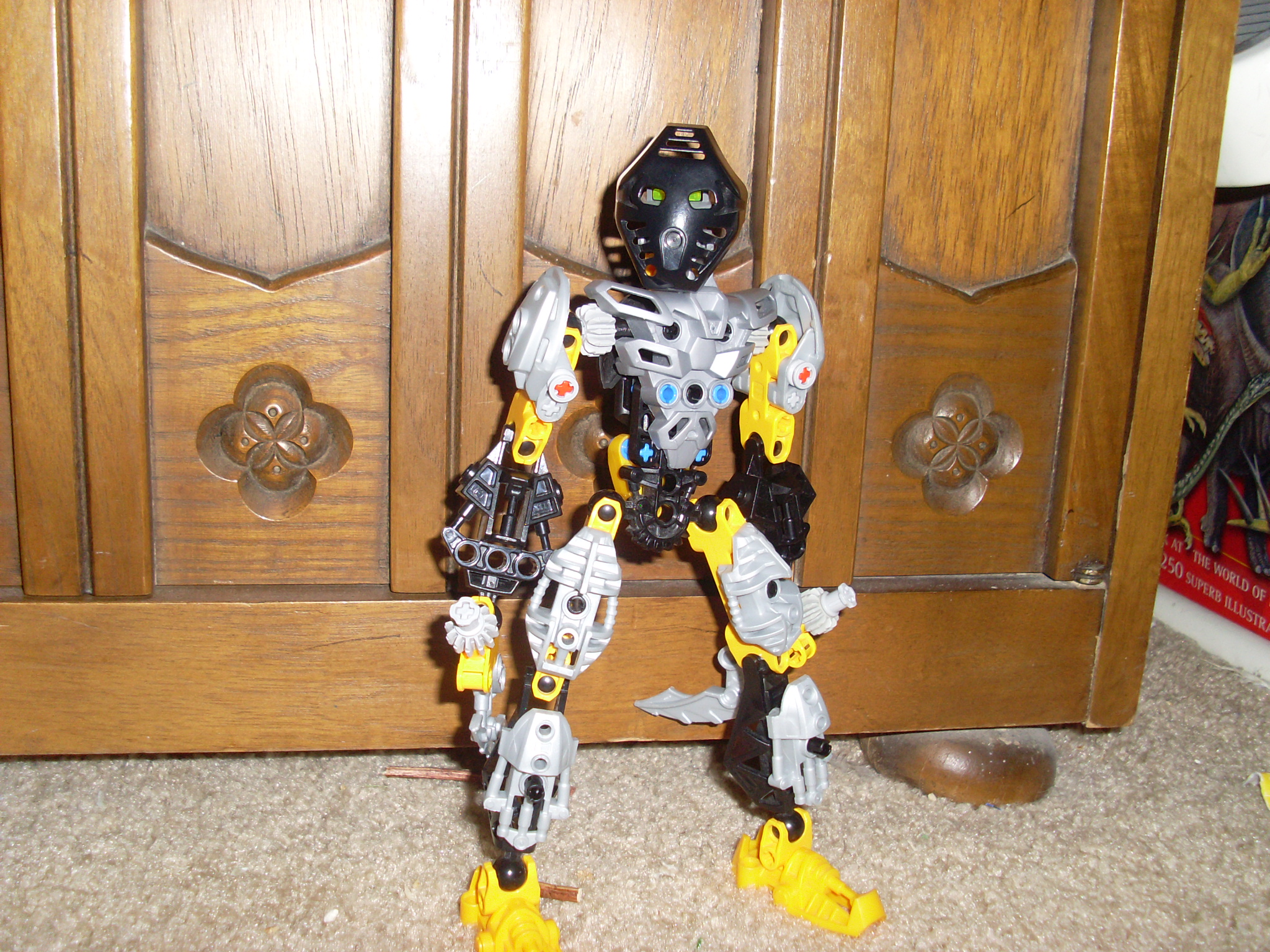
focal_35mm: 38
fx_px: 1394
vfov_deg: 37.7
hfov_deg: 49.0
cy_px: 476
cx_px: 635
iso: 100
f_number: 7.7
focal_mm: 6.3
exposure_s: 1/45
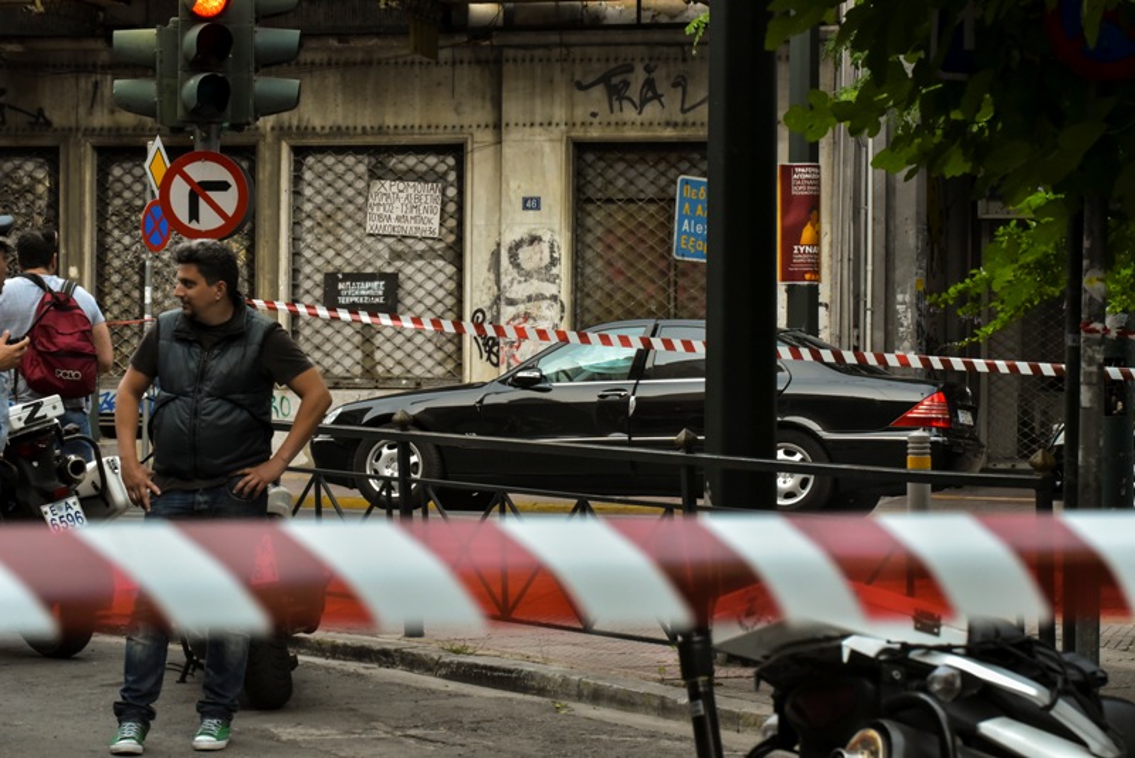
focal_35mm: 125
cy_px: 379
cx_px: 568
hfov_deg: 16.4
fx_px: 3942
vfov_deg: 11.0
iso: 6400
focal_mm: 125
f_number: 22
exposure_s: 1/250
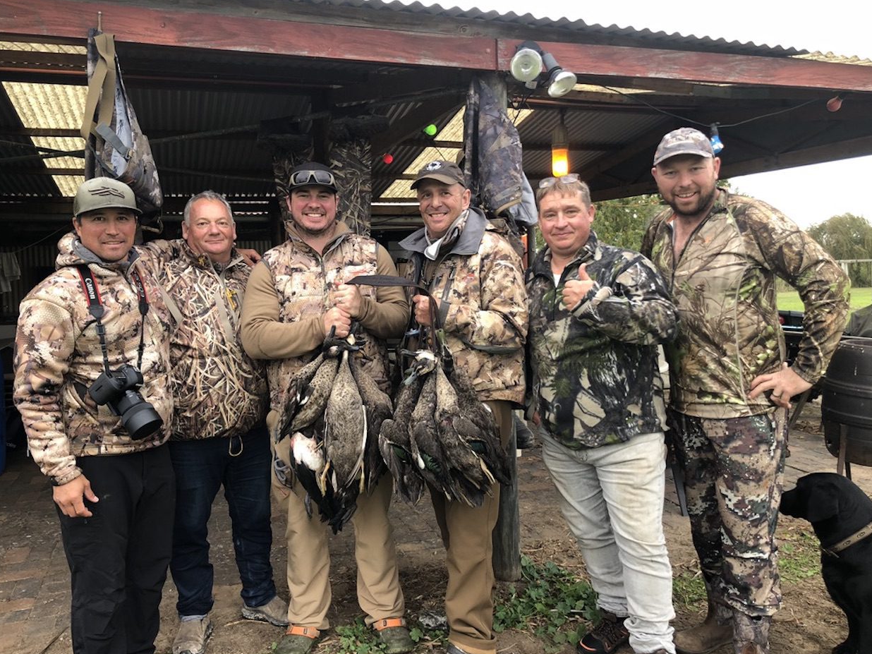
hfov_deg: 61.6
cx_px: 424
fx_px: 731
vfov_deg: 48.2
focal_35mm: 29
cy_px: 333
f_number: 1.8
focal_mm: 3.99
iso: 20
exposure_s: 1/110
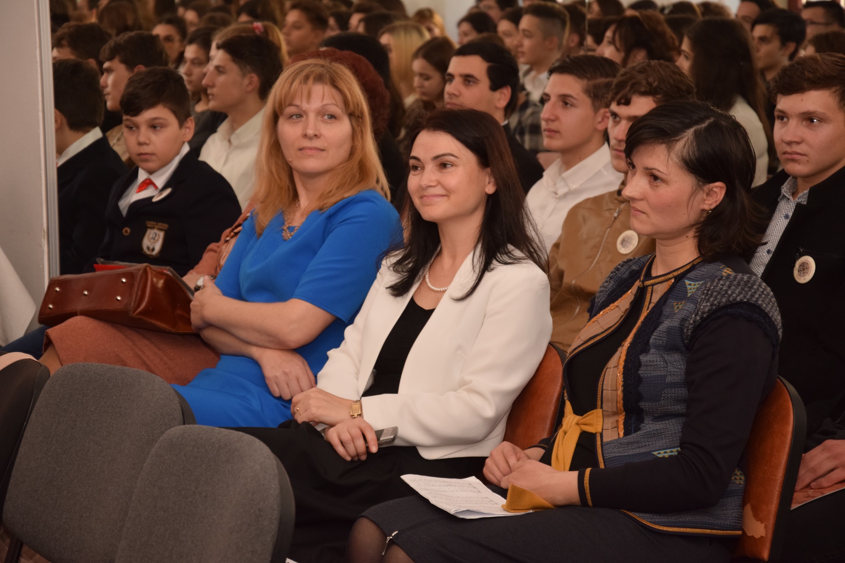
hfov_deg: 19.5
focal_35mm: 105
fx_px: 2464
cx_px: 422
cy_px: 282
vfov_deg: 13.0
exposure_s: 1/100
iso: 800
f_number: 6.3
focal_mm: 70
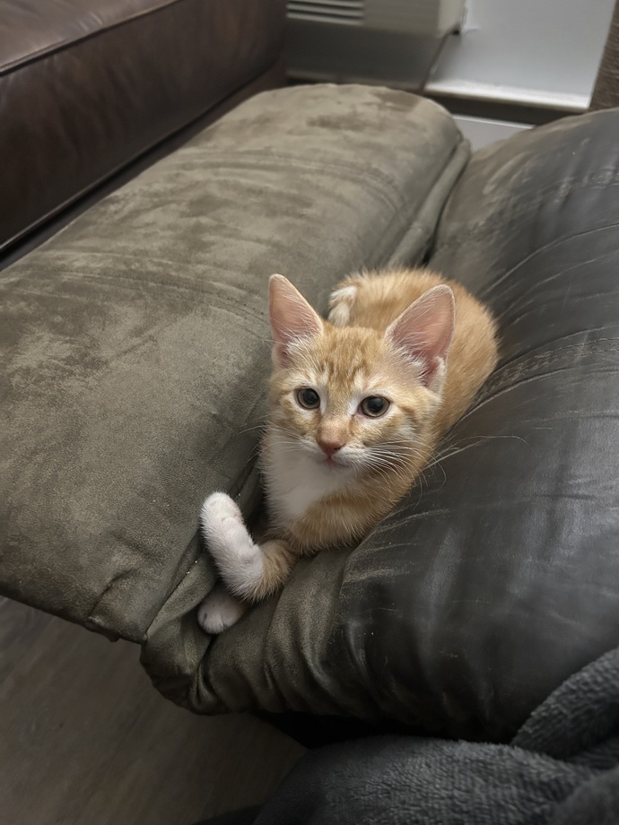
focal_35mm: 26
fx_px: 620
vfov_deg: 67.3
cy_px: 412
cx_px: 310
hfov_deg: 53.1
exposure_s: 1/30
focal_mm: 5.7
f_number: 1.5
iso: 640
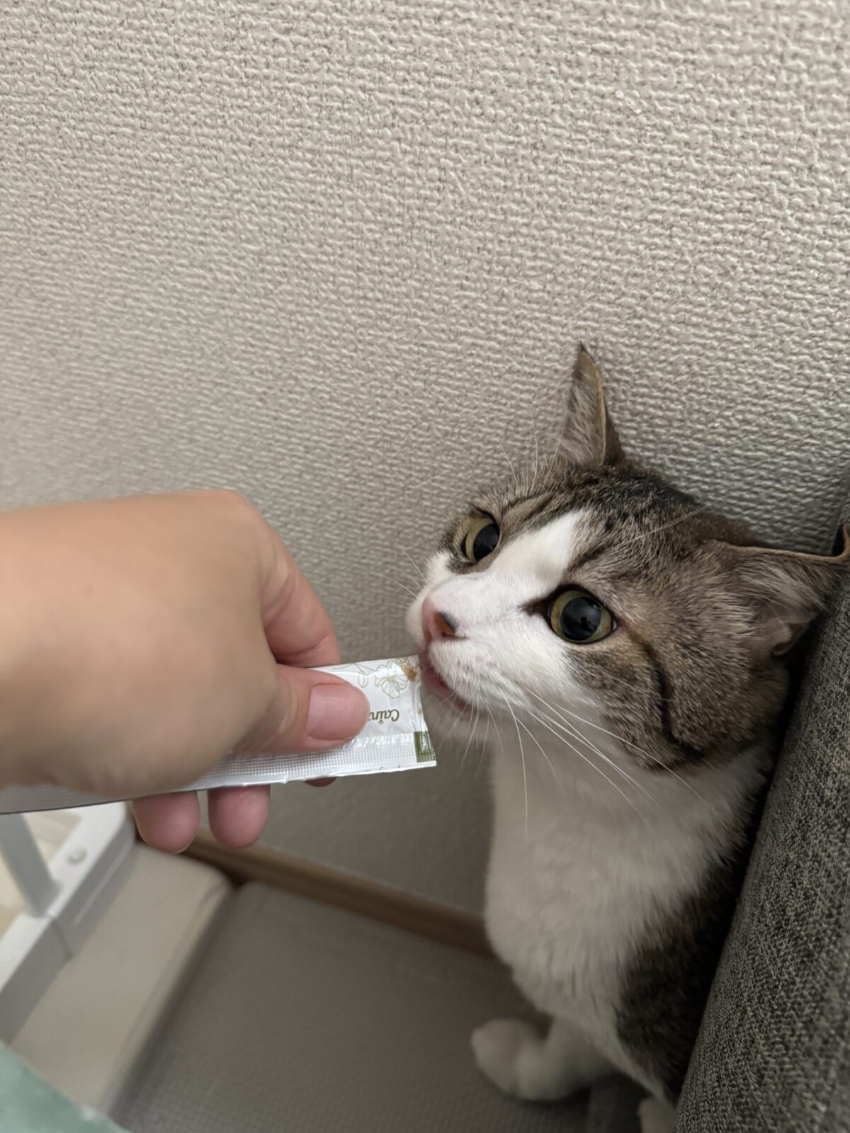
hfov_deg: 56.8
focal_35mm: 24
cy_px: 566
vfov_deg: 71.6
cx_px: 425
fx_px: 786
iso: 640
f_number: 1.78
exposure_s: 1/50
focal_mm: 6.76
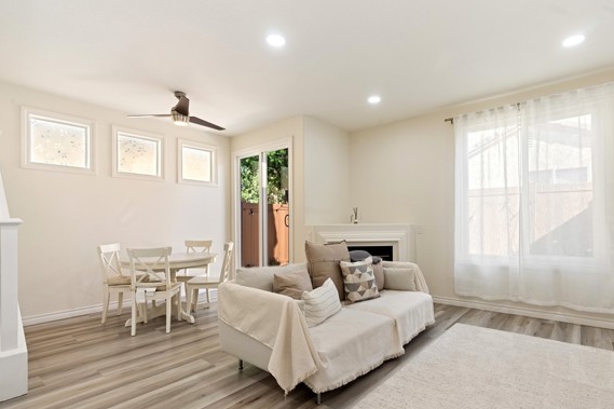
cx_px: 338
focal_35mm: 18
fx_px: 307
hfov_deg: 89.7
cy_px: 221
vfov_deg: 67.3
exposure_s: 1/8
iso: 320
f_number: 9
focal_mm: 16
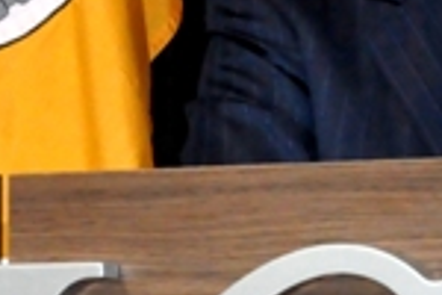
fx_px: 4911
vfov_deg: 3.4
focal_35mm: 400
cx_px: 277
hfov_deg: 5.2
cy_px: 205
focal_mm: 50
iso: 3200
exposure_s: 1/60
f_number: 8
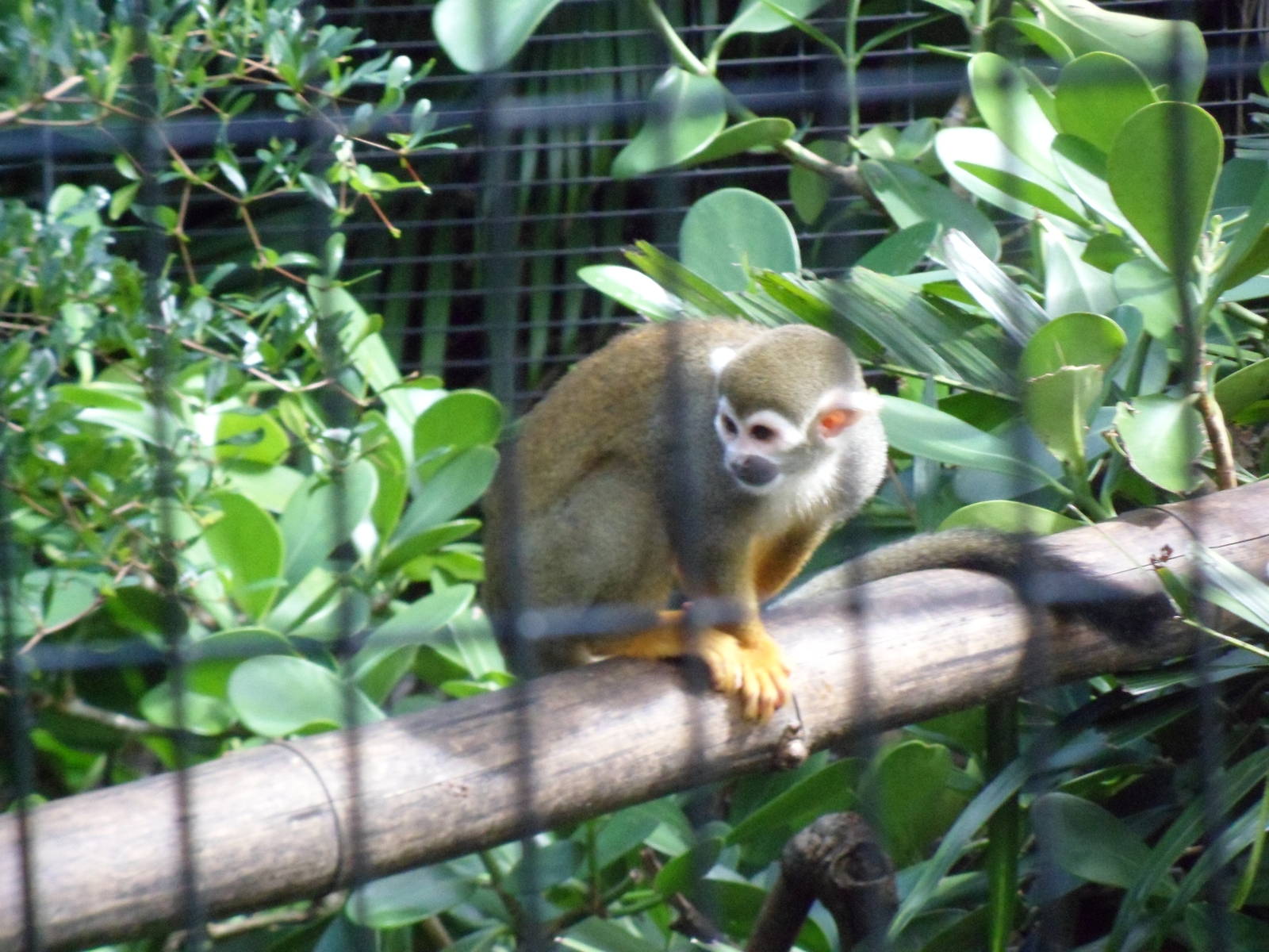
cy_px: 476
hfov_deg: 7.3
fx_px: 9898
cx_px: 634
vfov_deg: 5.5
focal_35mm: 270
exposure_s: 1/125
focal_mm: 46.8
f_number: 5.9
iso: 640
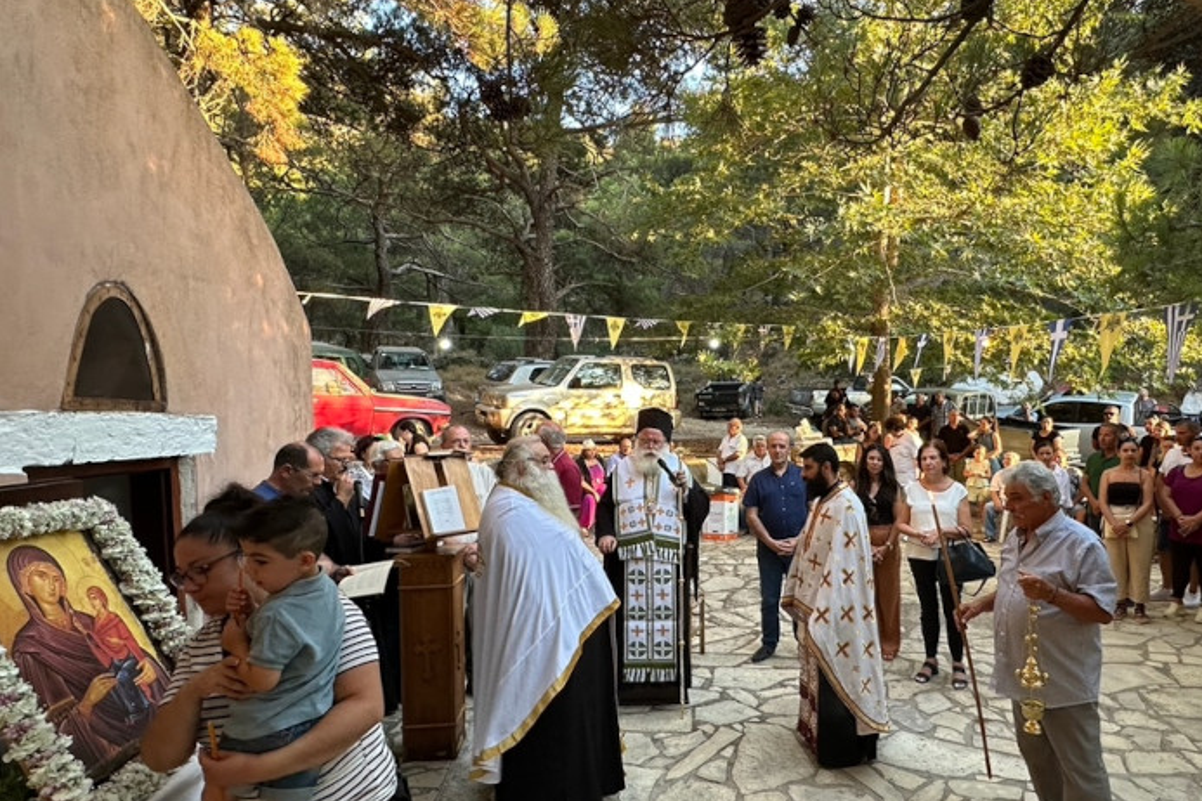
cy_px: 435
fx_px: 701
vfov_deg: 59.4
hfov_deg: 80.5
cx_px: 701
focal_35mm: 21
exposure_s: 1/99
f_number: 2.2
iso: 125
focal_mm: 2.22
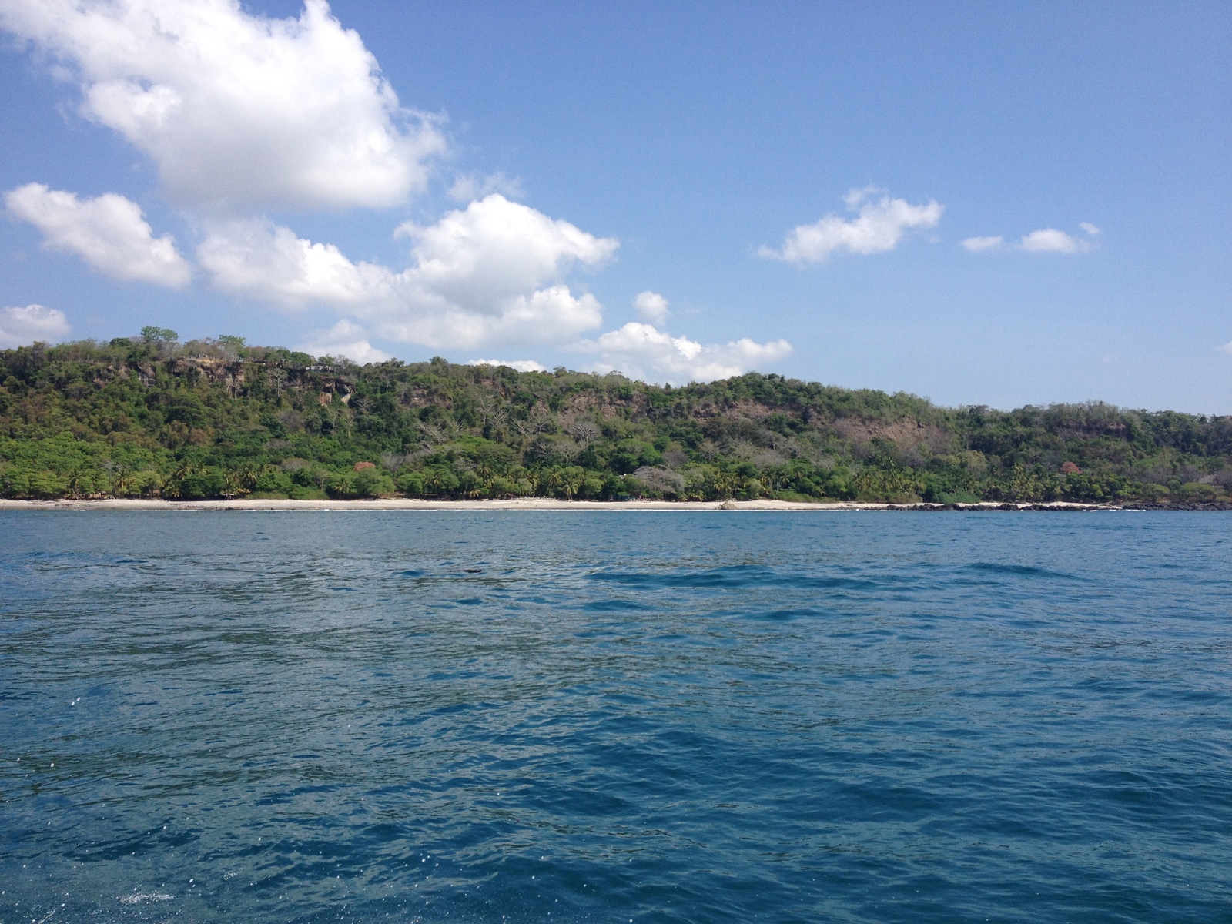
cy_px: 462
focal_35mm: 35
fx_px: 1246
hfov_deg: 52.6
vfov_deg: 40.7
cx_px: 616
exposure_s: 1/2123
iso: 50
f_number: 2.4
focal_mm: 4.28
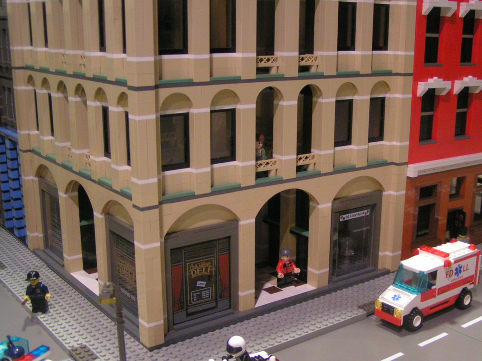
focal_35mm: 47
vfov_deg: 30.8
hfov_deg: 40.3
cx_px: 275
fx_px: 654
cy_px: 202
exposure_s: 1/5
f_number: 2.8
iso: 200
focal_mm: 5.8
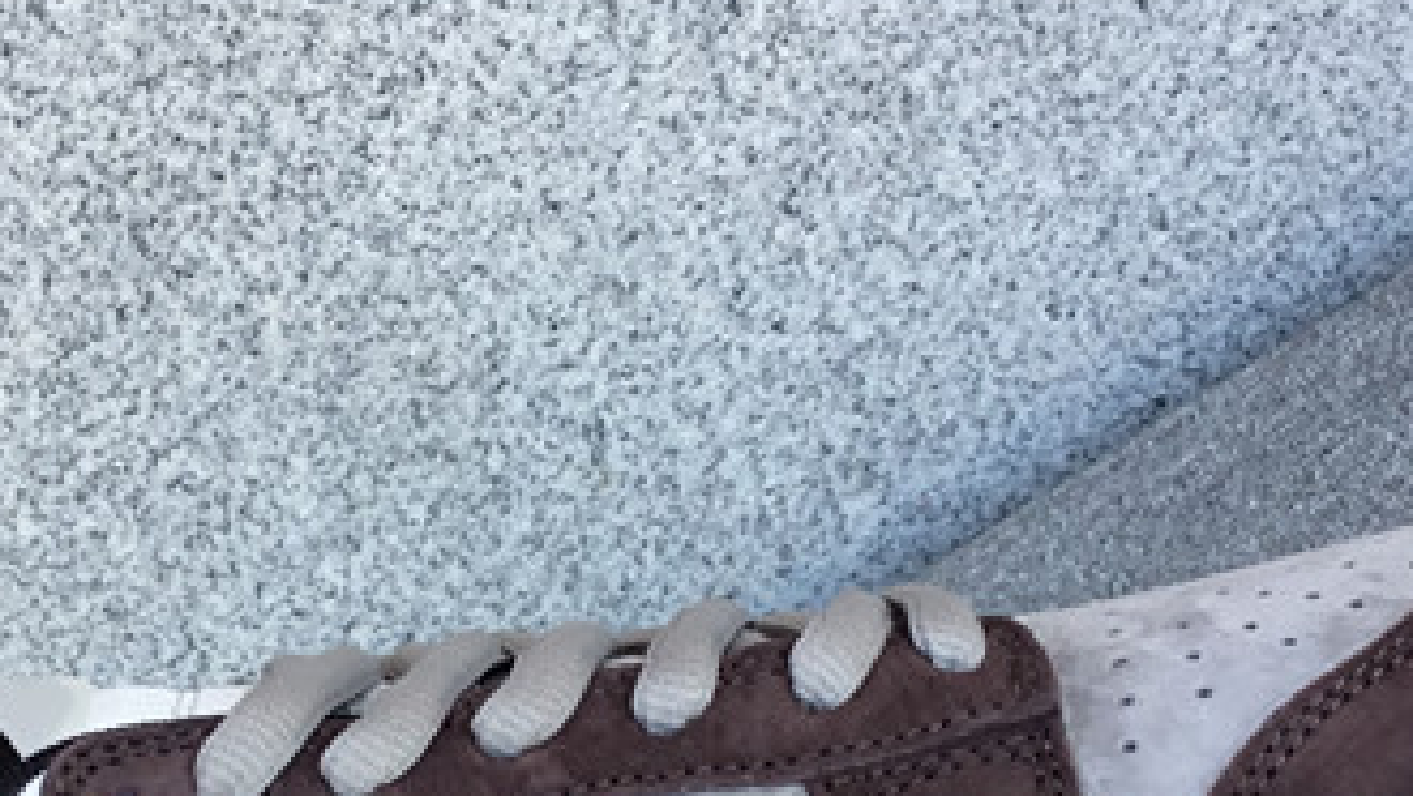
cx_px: 505
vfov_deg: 12.9
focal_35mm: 92
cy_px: 901
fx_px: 3449
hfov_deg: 23.1
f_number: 2.4
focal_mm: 3.3
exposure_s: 1/132
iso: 25
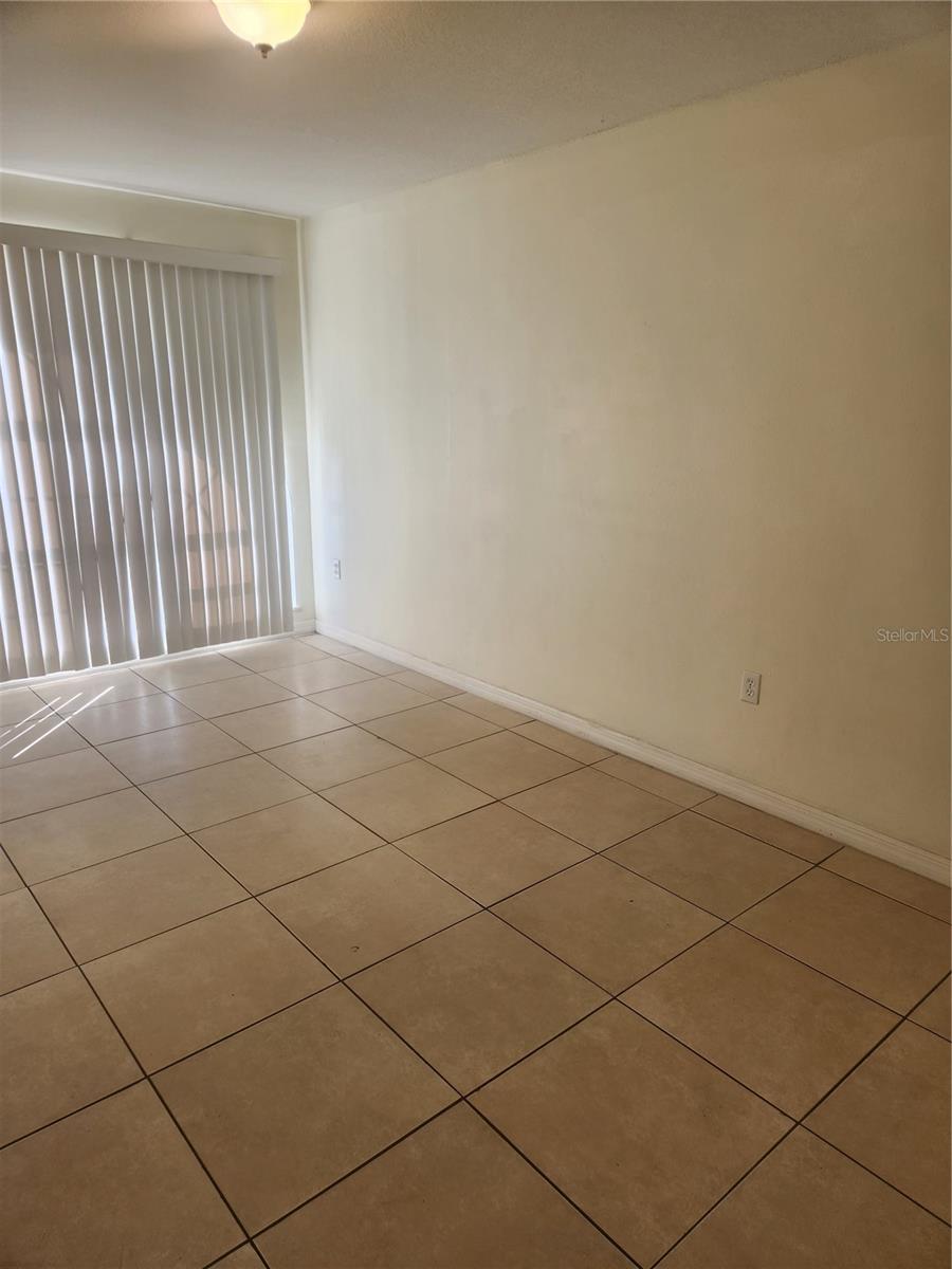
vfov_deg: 73.9
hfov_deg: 58.9
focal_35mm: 23
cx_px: 476
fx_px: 843
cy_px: 634
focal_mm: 5.4
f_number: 1.8
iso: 32
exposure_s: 1/120
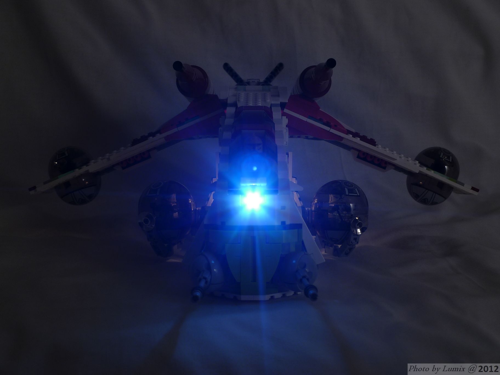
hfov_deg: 39.7
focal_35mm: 48
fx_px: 693
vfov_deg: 30.3
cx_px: 250
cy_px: 188
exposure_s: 4
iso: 80
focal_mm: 10.2
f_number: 4.5
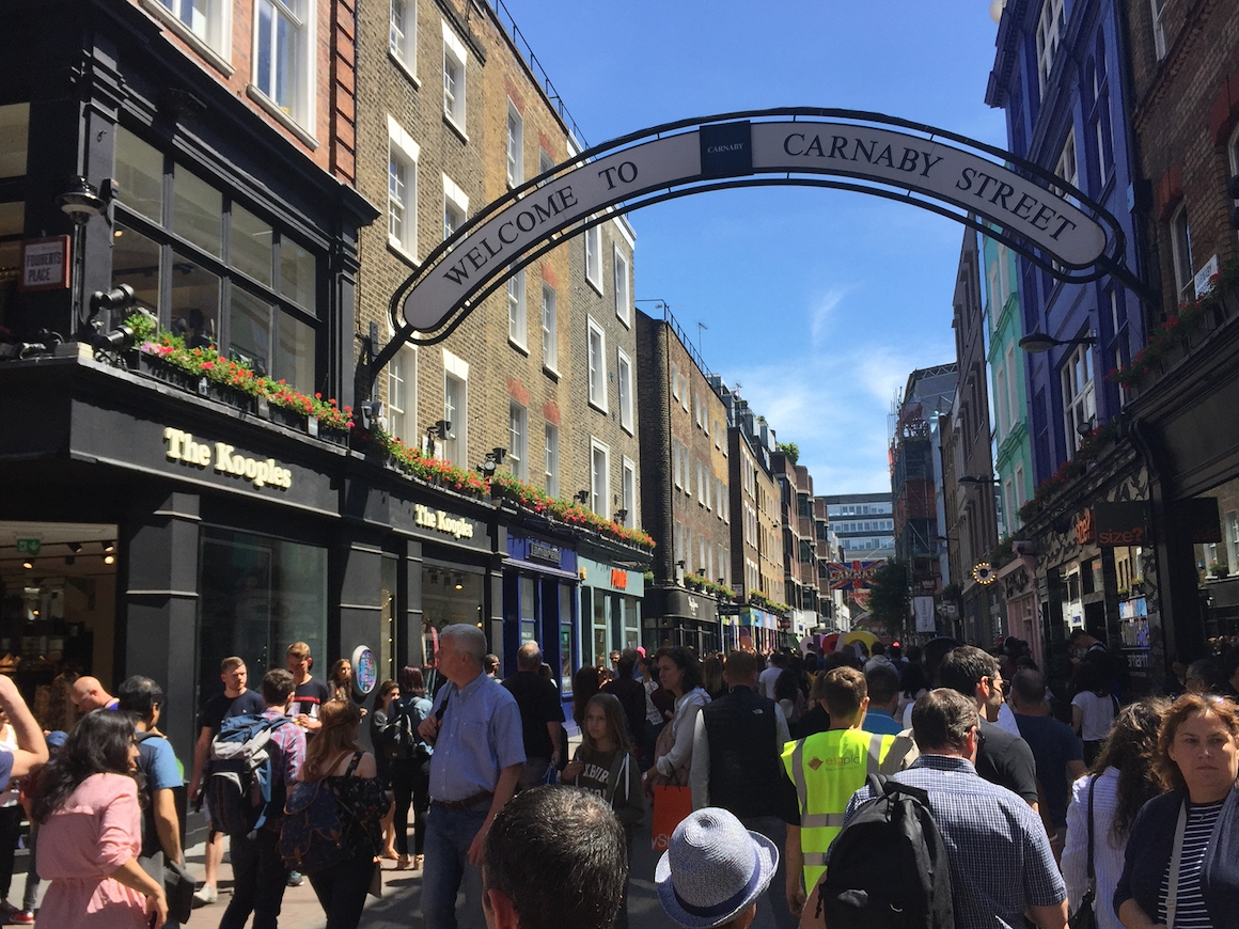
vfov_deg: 44.1
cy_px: 502
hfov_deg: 56.8
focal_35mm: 32
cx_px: 614
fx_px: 1145
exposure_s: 1/1721
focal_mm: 4.15
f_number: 2.2
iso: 32
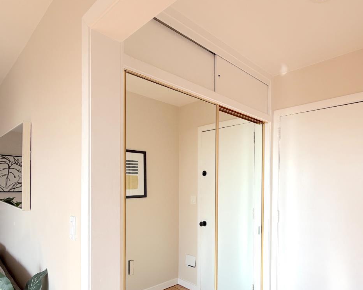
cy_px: 186
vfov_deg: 62.0
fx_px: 236
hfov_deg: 71.2
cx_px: 261
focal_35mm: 22
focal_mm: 2.22
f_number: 2.2
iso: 40
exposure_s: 1/590
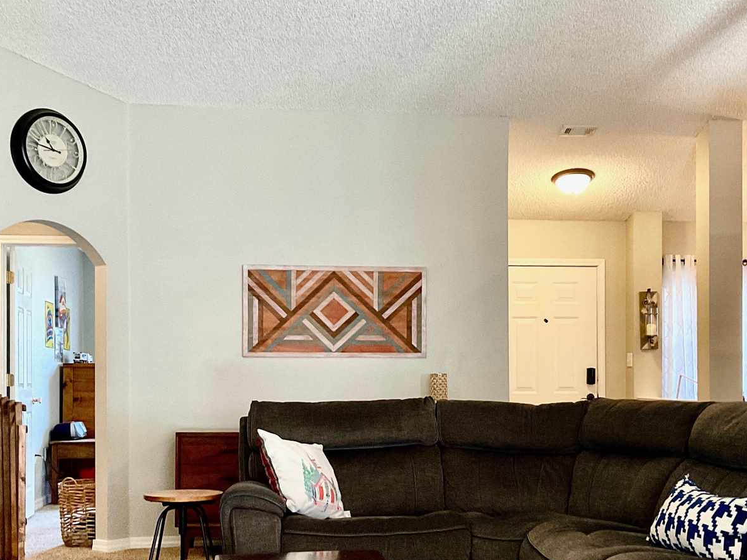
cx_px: 414
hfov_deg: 38.1
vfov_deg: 28.9
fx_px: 1079
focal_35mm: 50
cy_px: 366
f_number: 1.8
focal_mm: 3
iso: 160
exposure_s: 1/60
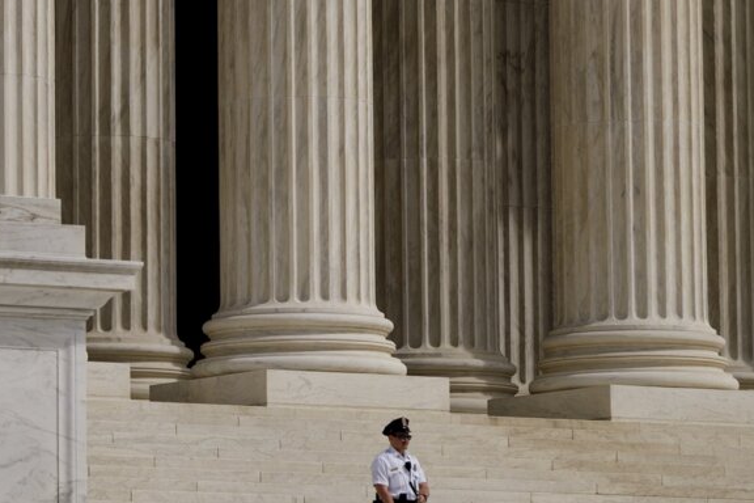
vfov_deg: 4.4
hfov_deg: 6.6
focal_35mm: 311
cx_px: 132
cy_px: 73
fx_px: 6513
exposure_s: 1/1250
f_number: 5
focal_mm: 110.6
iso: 100
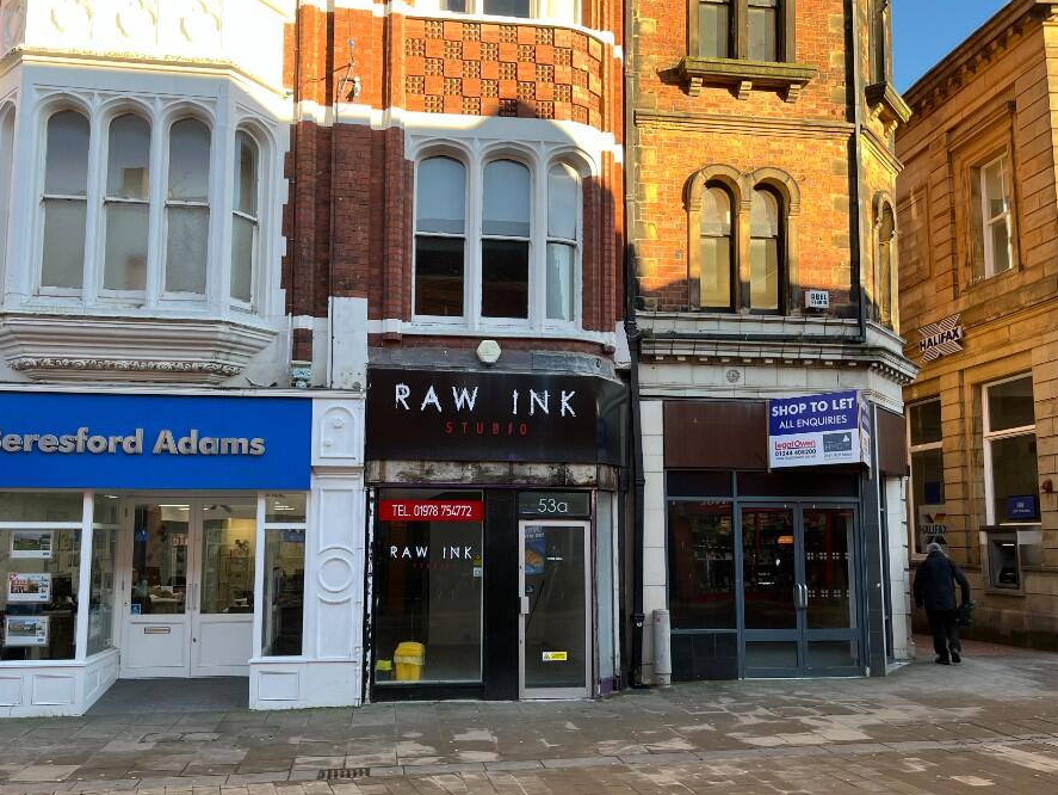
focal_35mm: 30
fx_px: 917
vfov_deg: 46.7
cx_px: 497
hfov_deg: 59.9
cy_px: 456
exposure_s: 1/271
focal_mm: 5.1
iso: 40
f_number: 1.6
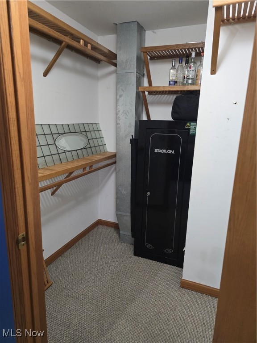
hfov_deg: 58.9
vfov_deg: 73.9
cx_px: 128
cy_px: 172
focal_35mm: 23
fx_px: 228
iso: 640
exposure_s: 1/60
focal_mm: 6.3
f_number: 1.7
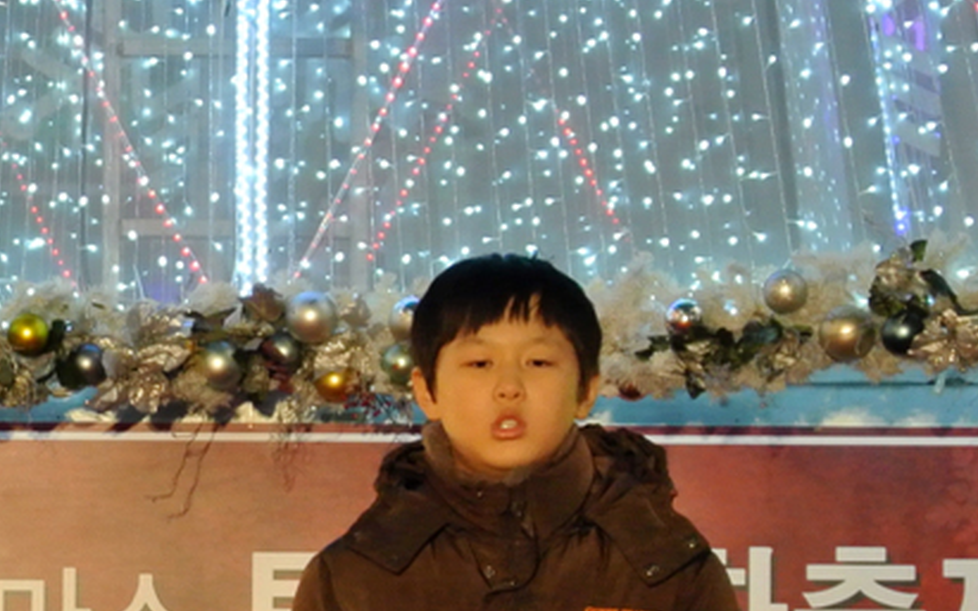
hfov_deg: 8.8
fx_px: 6264
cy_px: 700
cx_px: -283
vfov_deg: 5.6
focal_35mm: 235
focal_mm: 27.5
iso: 800
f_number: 5.6
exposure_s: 1/60
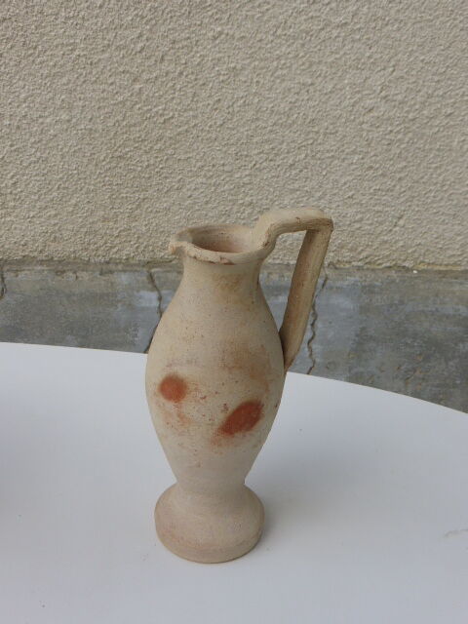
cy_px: 312
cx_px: 234
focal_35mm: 46
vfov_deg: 41.2
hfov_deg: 31.5
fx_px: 829
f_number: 4.1
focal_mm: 7.9
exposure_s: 1/250
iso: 100
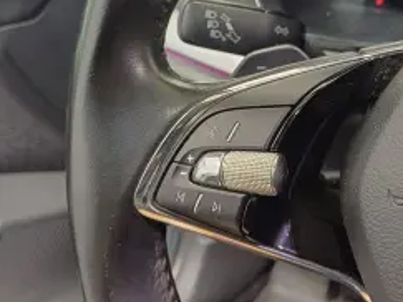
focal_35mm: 37
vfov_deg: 38.0
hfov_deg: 50.0
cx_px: 234
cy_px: 91
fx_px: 431
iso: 500
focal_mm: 4.65
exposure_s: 1/24
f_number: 1.8
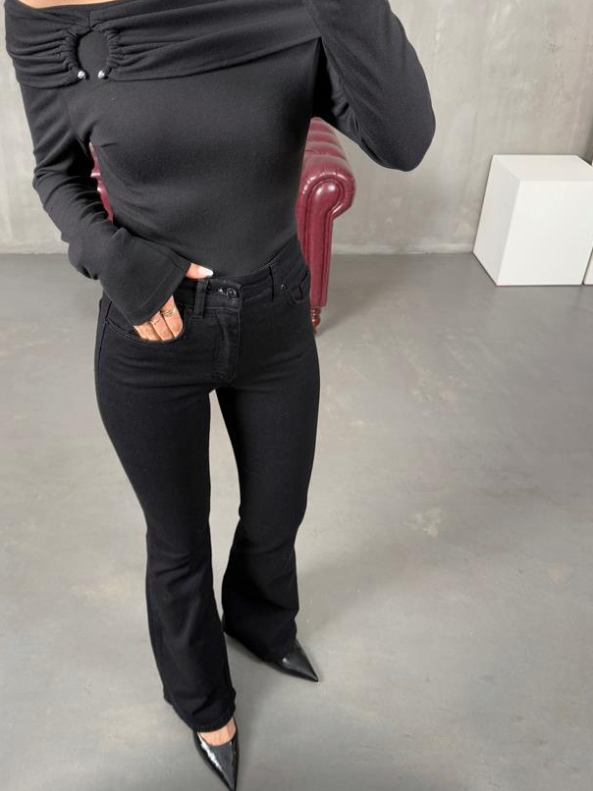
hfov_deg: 49.6
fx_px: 640
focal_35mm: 28
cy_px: 346
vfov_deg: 63.2
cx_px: 267
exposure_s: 1/113
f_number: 1.78
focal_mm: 6.76
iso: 200
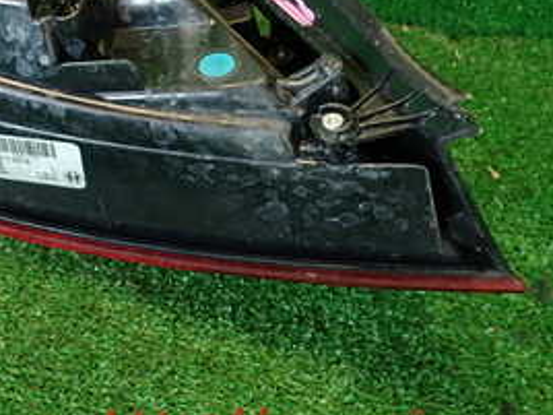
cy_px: -8
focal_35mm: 56
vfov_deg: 24.8
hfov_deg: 30.9
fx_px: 895
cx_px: -45
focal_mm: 4.5
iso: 200
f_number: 2
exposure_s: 1/40
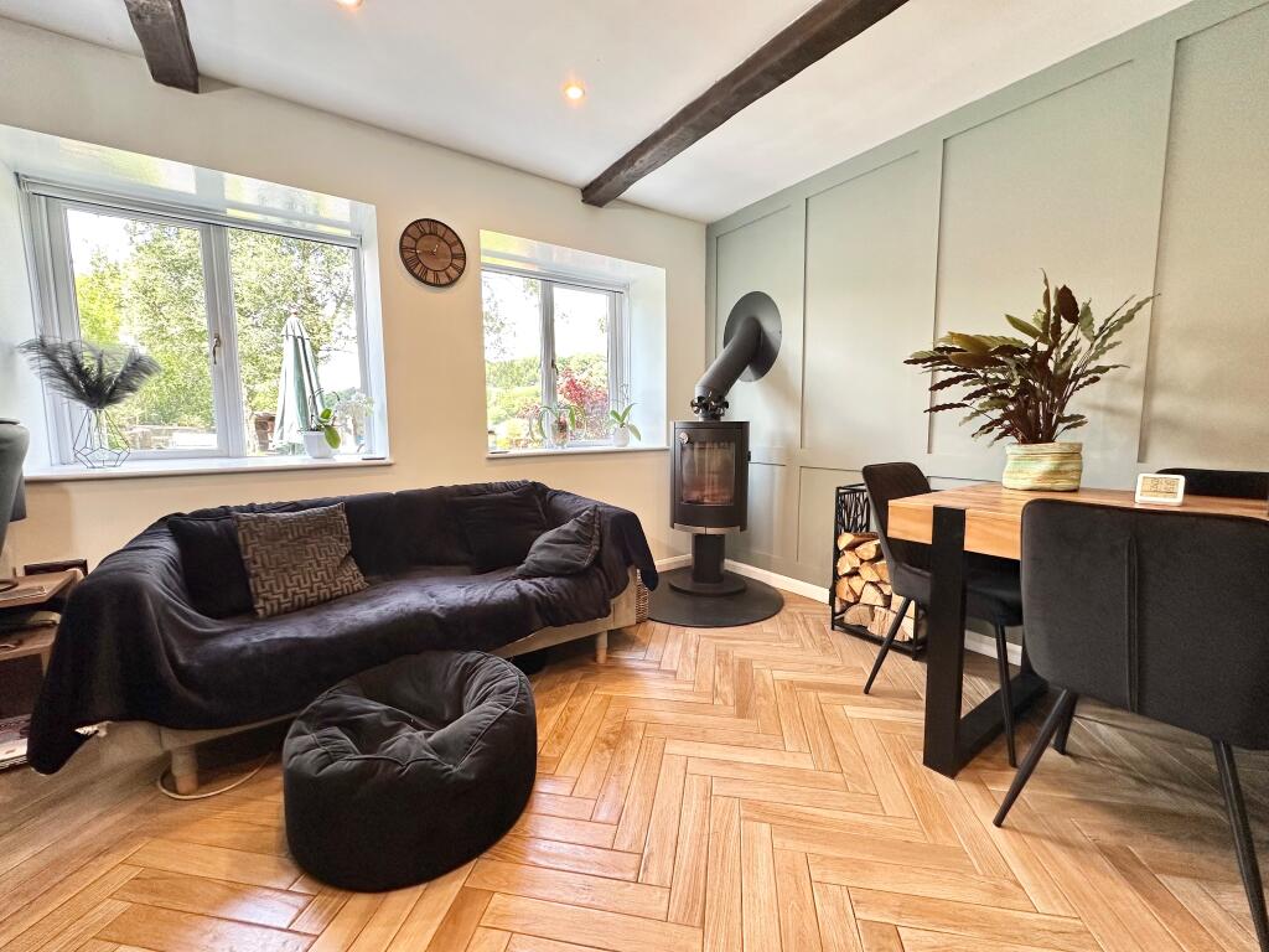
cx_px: 634
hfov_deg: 102.1
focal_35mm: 14
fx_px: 513
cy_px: 476
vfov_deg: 85.7
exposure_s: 1/99
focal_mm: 2.22
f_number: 2.2
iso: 125
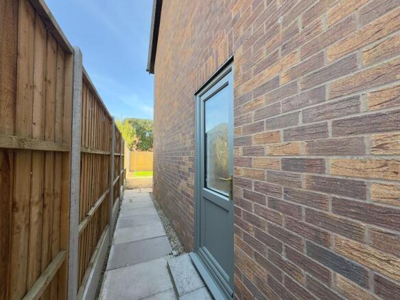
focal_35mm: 14
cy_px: 150
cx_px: 200
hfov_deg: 102.1
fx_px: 162
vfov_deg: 85.7
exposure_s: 1/194
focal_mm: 2.22
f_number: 2.2
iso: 40
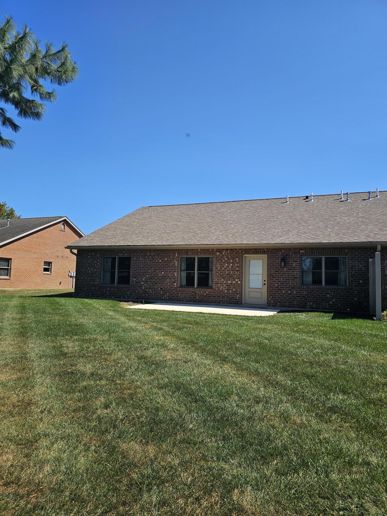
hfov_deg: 58.9
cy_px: 258
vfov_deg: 73.9
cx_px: 194
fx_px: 343
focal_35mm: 23
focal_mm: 6.3
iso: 20
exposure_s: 1/1248
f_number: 1.7
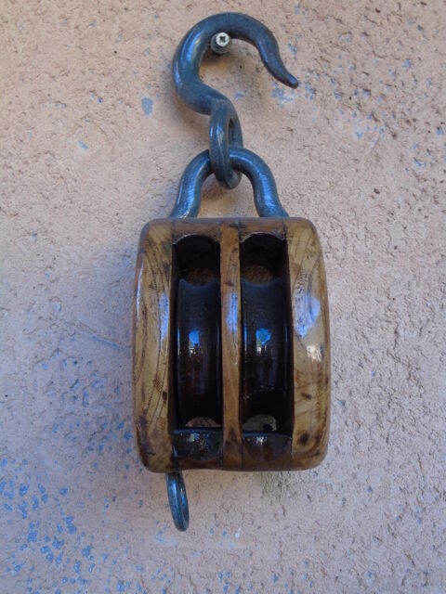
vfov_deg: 61.7
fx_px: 498
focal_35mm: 29
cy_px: 297
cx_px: 223
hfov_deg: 48.2
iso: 100
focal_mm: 5.2
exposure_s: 1/30
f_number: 3.6
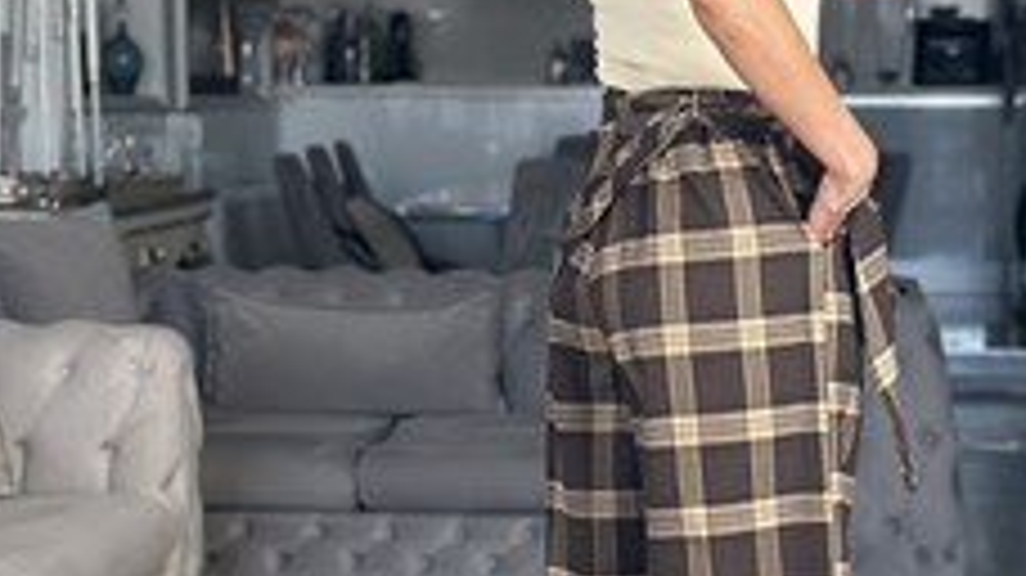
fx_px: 3154
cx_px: 702
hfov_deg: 18.4
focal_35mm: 116
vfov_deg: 10.4
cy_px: 284
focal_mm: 6.86
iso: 125
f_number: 1.78
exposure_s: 1/101
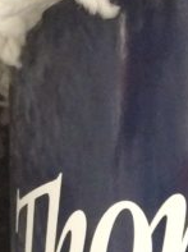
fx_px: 1097
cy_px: 514
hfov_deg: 9.2
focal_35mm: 151
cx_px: 380
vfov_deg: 11.7
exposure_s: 1/30
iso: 160
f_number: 2.2
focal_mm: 4.15
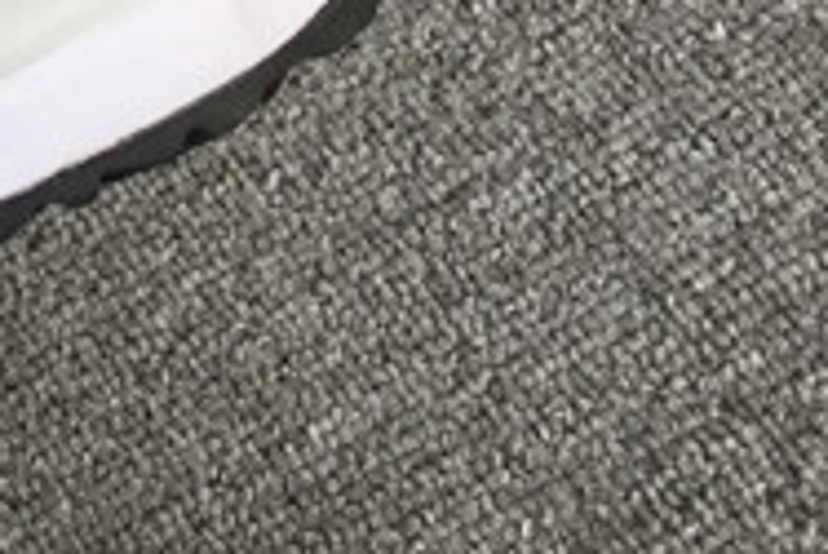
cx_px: -934
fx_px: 3568
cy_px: -357
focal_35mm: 155
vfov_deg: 8.6
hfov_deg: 11.6
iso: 25
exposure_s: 1/156
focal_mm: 3.3
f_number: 2.4
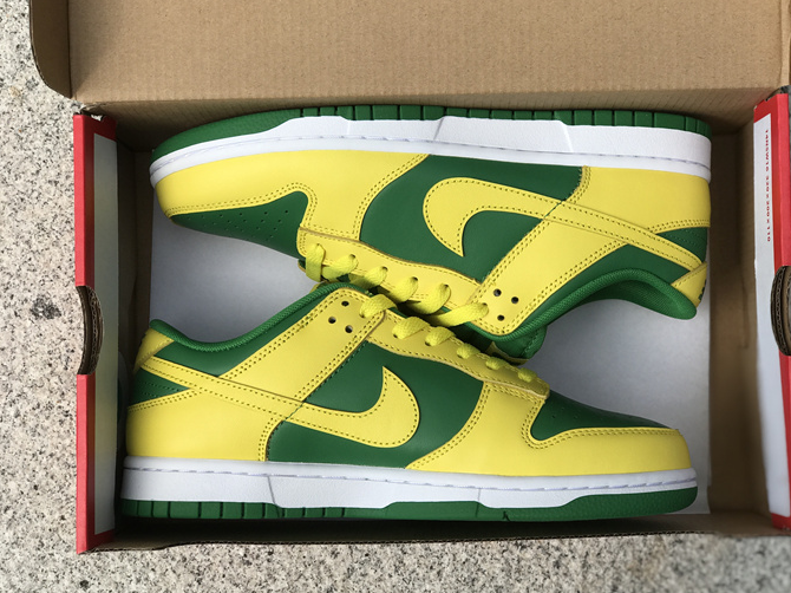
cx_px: 433
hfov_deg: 30.7
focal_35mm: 63
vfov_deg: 23.3
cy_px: 292
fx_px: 1439
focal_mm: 6.6
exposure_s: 1/292
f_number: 2.8
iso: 20
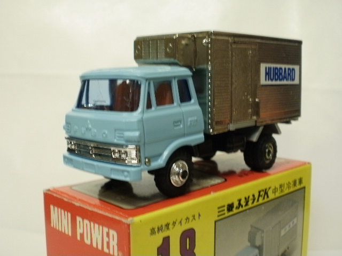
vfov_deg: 32.9
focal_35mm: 44
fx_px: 435
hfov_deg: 42.9
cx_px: 171
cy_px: 128
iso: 125
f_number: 4
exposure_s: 1/8
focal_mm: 7.7
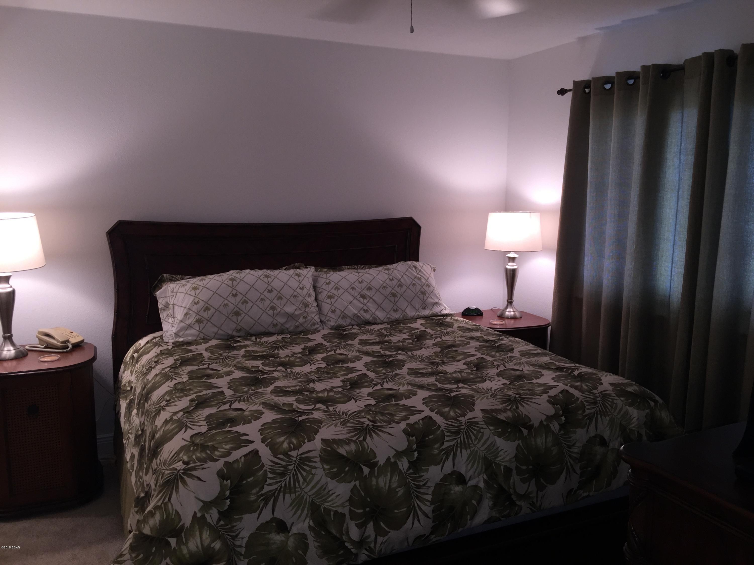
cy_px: 282
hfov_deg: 61.7
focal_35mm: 29
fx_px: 632
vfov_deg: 48.2
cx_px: 377
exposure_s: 1/30
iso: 32
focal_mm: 4.15
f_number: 2.2
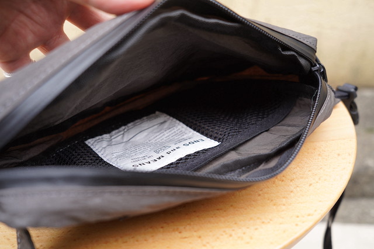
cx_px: 187
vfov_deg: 38.8
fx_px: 353
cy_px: 124
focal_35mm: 34
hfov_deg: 55.8
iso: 100
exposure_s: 1/80
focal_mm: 34
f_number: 5
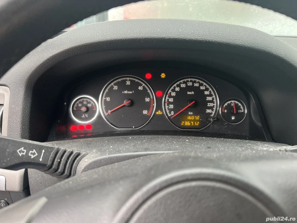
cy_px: 112
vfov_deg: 53.1
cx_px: 148
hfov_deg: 67.3
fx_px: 223
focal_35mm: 26
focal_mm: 5.7
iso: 125
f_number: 1.5
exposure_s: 1/110
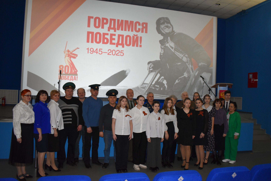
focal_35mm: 30
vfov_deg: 43.6
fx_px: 226
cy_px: 90
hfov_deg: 61.9
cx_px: 136
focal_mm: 20
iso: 1600
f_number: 3.5
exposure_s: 1/125
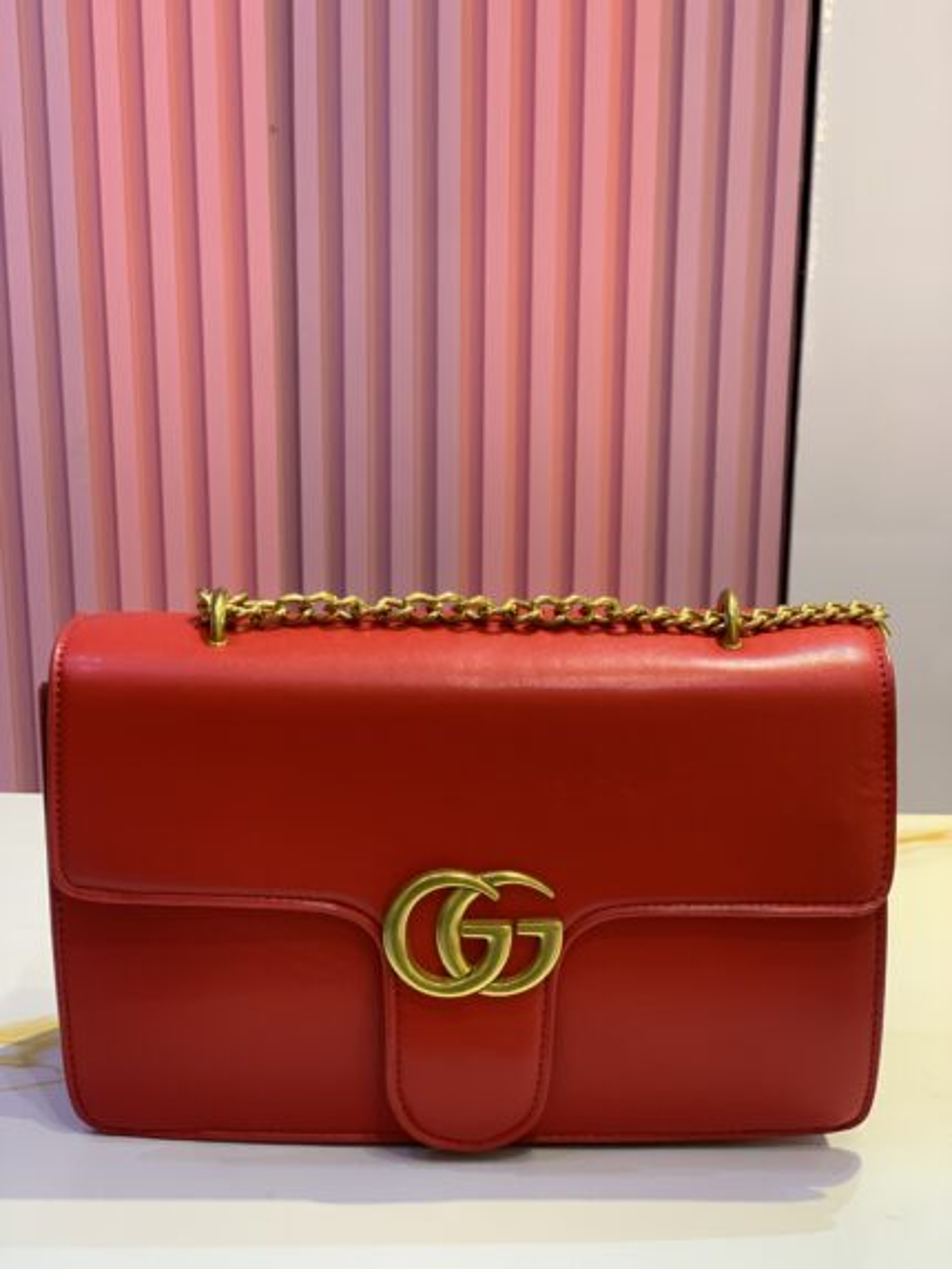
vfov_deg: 36.8
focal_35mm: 52
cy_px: 634
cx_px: 476
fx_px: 1906
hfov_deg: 28.0
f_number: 2.4
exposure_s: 1/50
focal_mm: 6
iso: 64
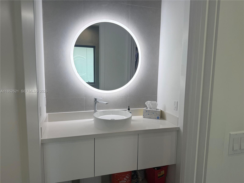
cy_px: 92
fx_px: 169
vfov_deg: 56.8
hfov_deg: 71.6
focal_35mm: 24
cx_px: 122
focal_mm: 6.76
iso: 100
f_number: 1.78
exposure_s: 1/299
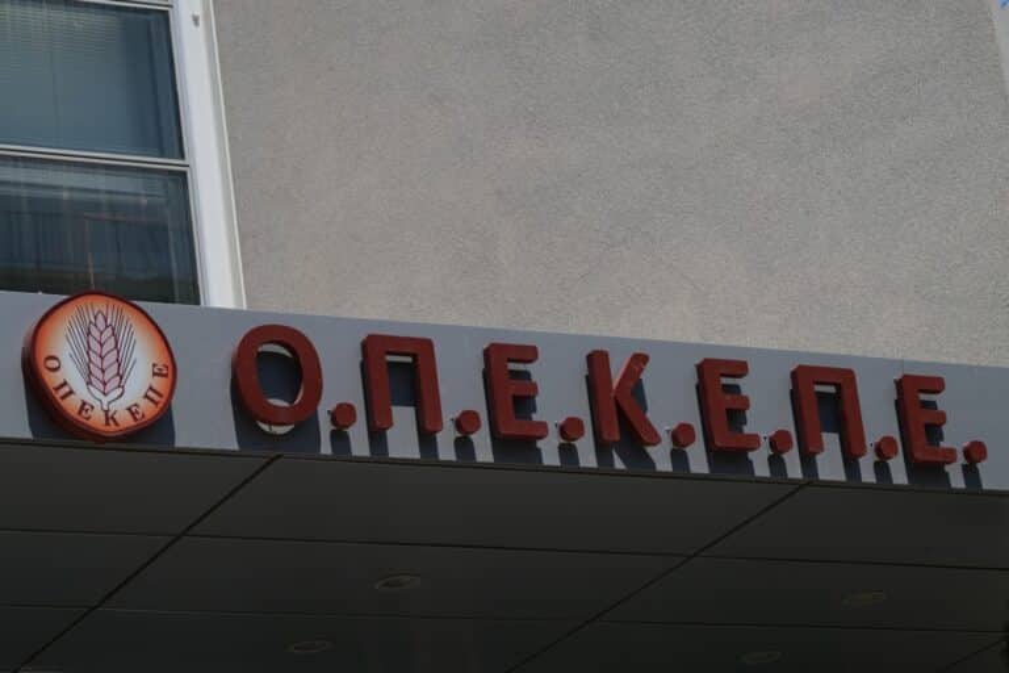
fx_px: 3503
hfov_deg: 16.4
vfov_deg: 11.0
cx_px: 504
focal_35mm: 125
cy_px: 336
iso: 80
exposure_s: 1/250
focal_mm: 125
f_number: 11
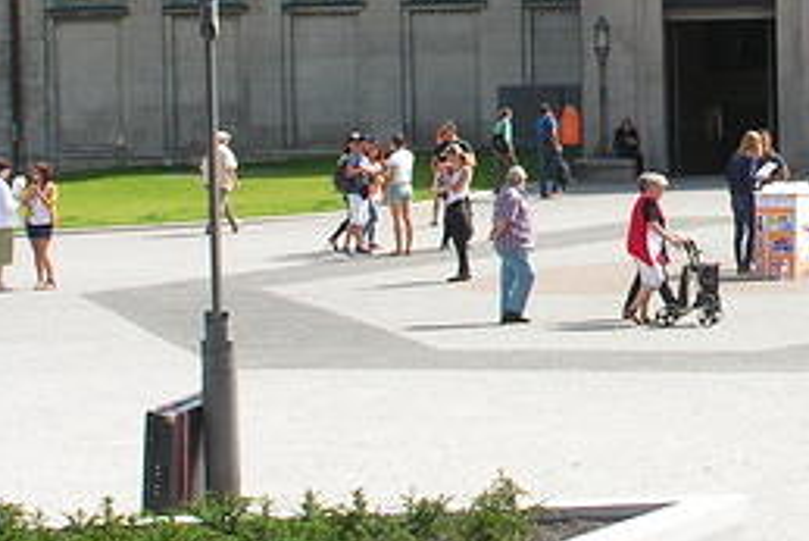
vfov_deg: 7.9
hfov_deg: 11.7
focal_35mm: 172
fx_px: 3867
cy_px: -84
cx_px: 962
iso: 50
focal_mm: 11.1
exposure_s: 1/160
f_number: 5.6
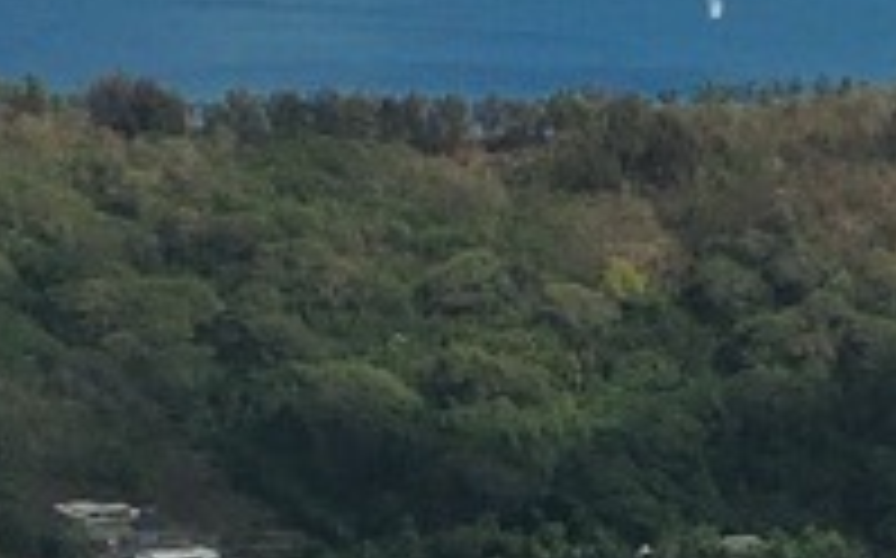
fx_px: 5612
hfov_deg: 9.1
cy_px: 882
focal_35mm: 230
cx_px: 842
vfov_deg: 5.6
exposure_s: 1/320
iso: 100
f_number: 5
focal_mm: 5.4
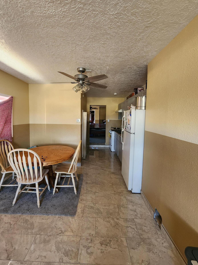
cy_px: 125
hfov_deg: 85.6
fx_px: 107
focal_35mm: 14
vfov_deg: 101.9
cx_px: 94
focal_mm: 2.2
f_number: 2.2
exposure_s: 1/40
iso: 320
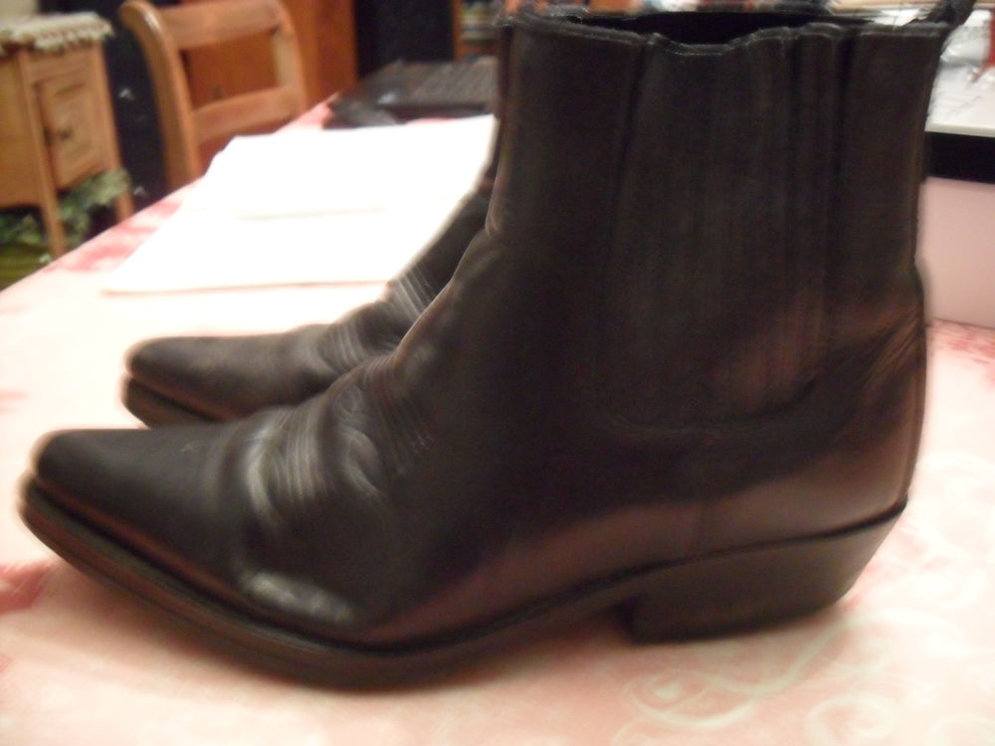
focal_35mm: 35
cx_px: 498
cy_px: 373
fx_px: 1006
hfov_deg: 52.6
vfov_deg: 40.7
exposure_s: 1/4
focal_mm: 6.3
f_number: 3
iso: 400
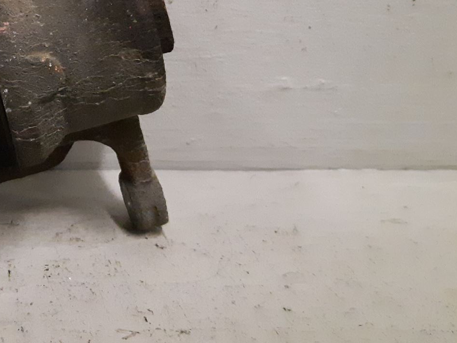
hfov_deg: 31.4
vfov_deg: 25.5
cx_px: -14
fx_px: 739
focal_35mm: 56
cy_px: 52
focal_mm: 3.93
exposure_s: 1/201
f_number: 1.7
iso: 800
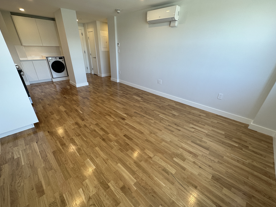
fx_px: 120
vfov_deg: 81.7
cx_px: 135
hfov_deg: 98.2
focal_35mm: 15
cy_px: 108
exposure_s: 1/120
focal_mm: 2.22
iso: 100
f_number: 2.2
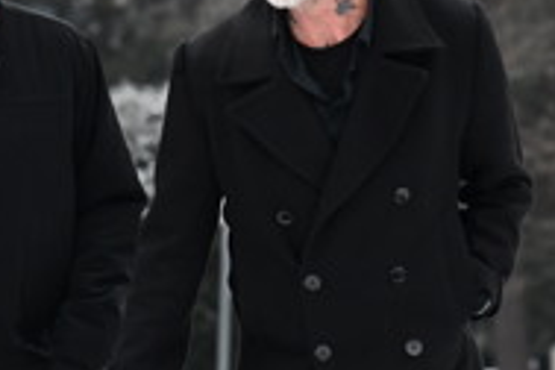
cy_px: 323
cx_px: -12
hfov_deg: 4.7
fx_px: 6737
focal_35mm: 437
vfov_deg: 3.1
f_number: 5
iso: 1600
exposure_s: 1/400
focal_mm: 120
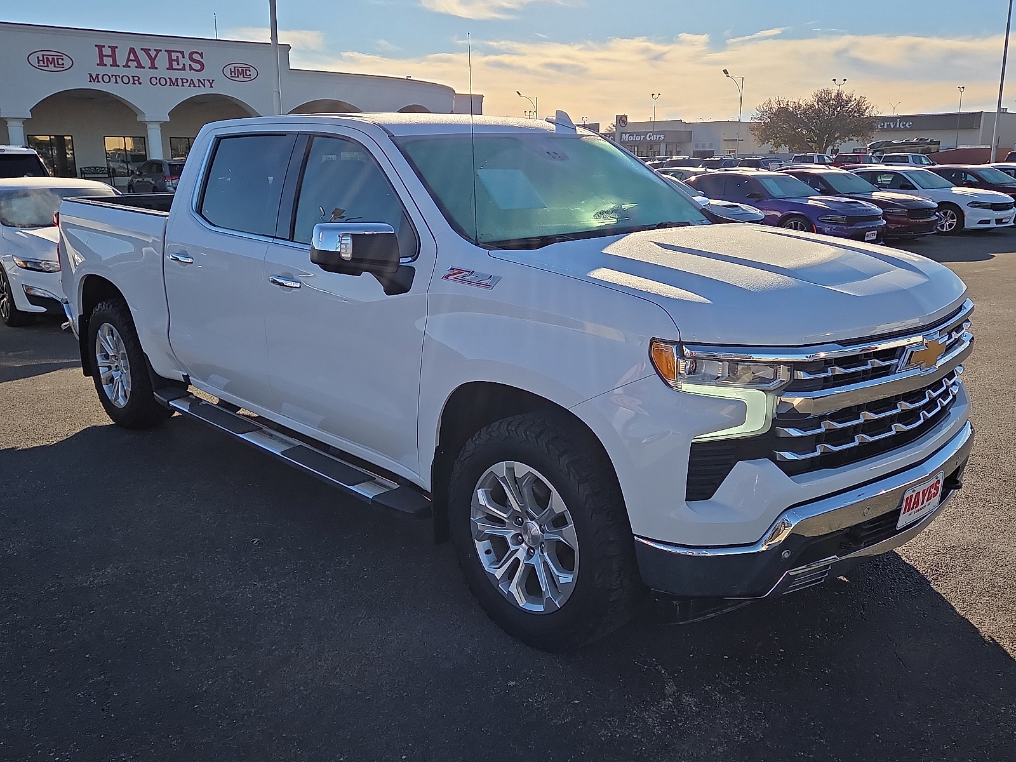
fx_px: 910
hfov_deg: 58.4
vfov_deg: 45.4
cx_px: 508
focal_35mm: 31
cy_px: 381
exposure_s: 1/3333
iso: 25
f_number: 1.8
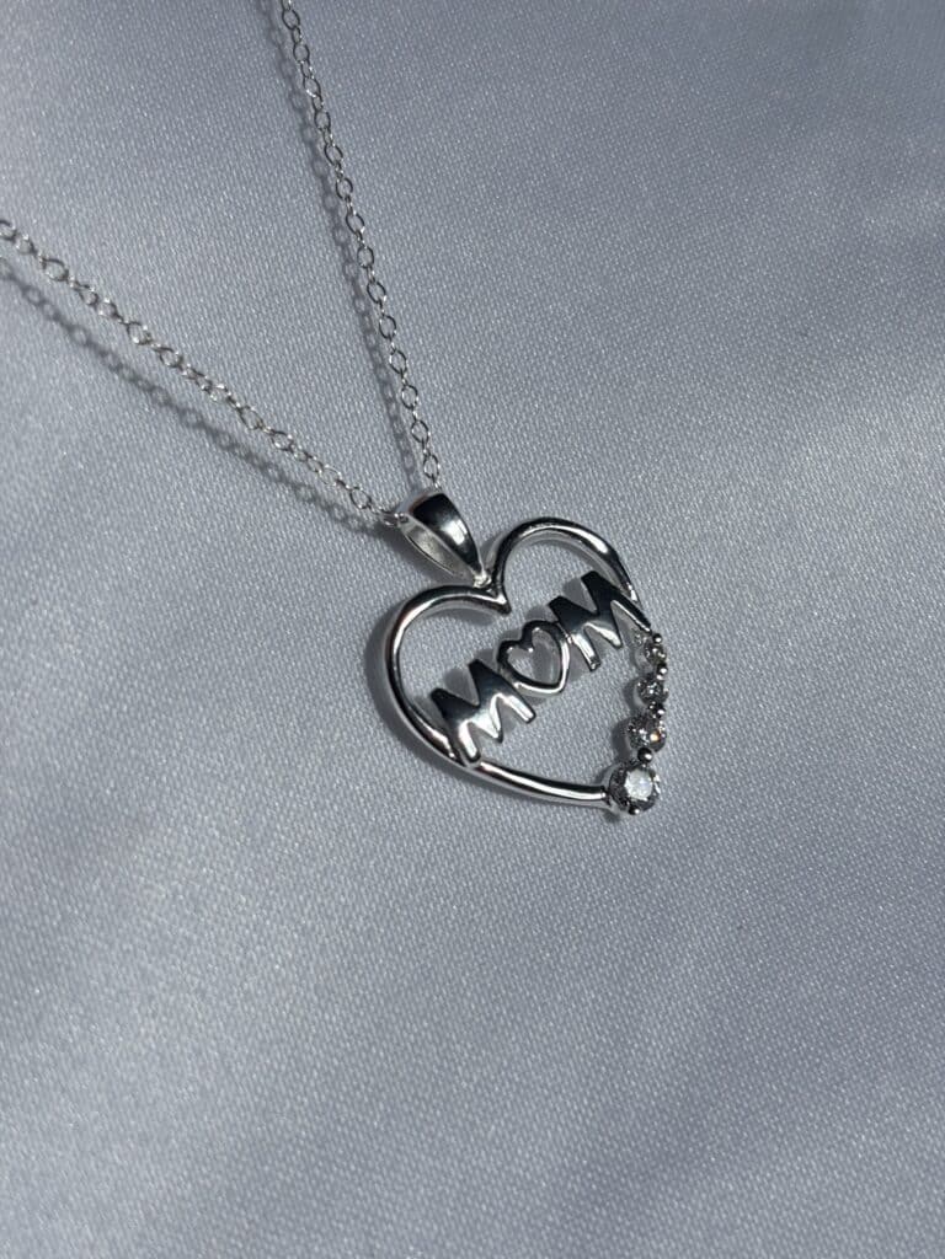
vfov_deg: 36.8
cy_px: 630
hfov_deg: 28.0
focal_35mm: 52
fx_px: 1893
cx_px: 472
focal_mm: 5.96
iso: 32
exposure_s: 1/1667
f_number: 1.6
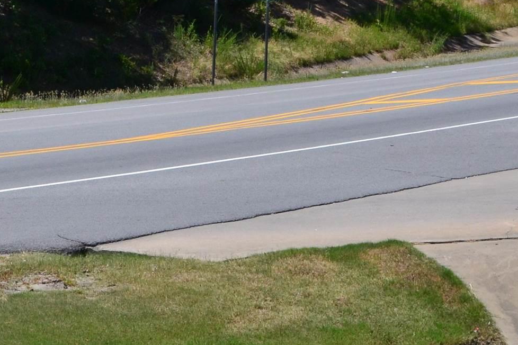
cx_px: -72
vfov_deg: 9.8
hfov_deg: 14.6
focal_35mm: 137
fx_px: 1965
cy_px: -125
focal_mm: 29
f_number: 11
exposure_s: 1/400
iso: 400
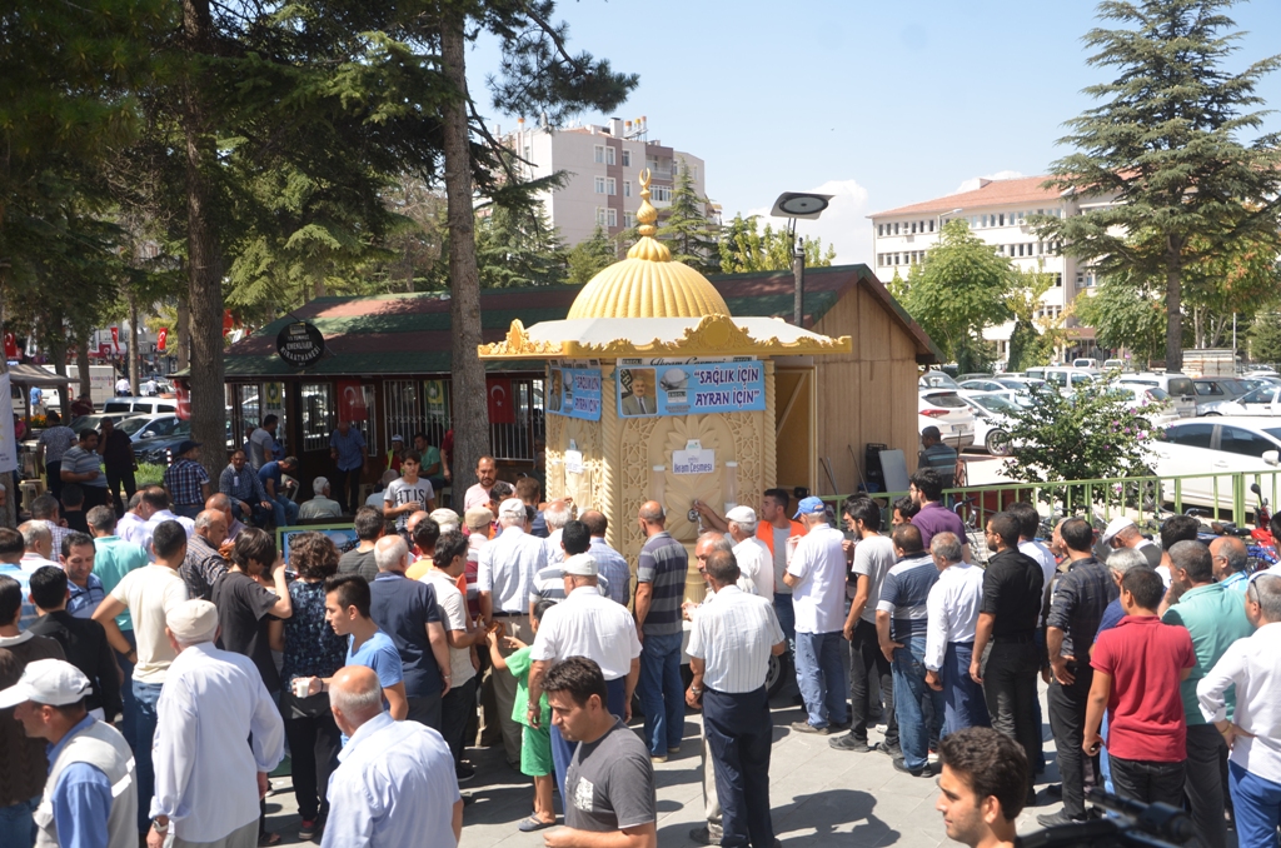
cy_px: 424
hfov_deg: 53.2
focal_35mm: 36
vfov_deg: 36.7
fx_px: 1278
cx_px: 640
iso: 100
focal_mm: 24
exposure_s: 1/250
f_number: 6.3
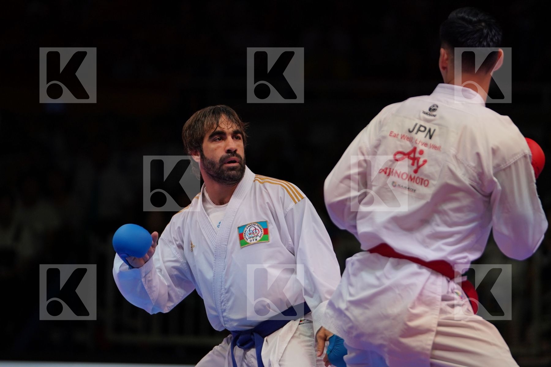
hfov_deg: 7.7
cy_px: 184
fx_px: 4102
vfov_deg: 5.1
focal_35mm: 268
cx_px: 276
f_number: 2.8
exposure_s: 1/1000
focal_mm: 179
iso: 500
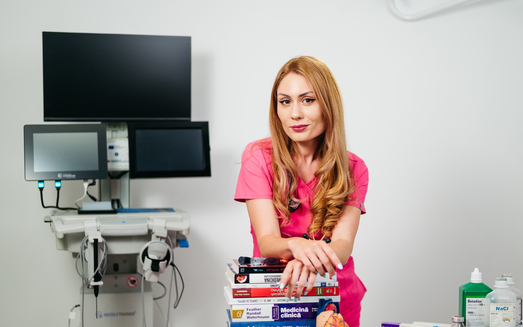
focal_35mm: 62
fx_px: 884
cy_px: 203
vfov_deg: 20.9
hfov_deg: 32.9
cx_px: 290
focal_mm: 50
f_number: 1.8
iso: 200
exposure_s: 1/320
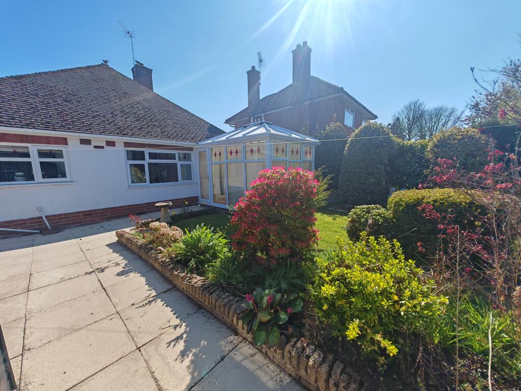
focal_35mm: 13
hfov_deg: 106.2
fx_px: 196
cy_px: 196
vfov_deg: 89.9
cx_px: 260
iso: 50
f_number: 2
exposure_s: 1/970
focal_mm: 1.82
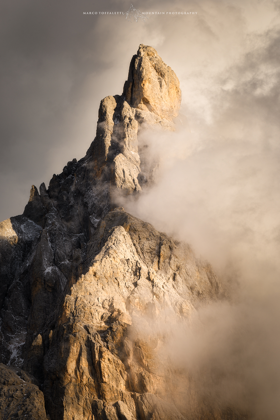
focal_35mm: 135
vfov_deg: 15.2
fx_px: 1577
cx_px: 140
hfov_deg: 10.1
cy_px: 210
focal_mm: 135
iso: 100
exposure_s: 1/125
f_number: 13
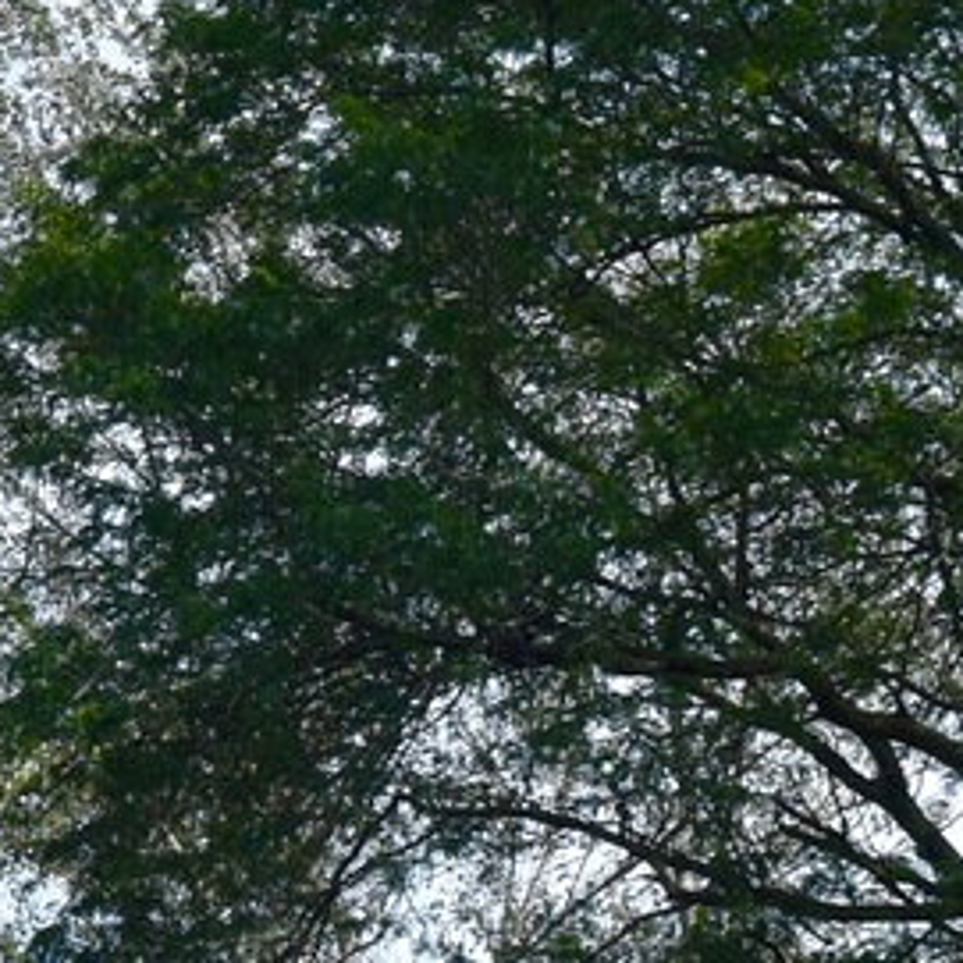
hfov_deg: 6.5
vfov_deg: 6.6
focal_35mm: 259
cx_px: -1041
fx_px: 8152
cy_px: 1659
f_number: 8
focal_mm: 34
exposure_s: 1/250
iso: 110
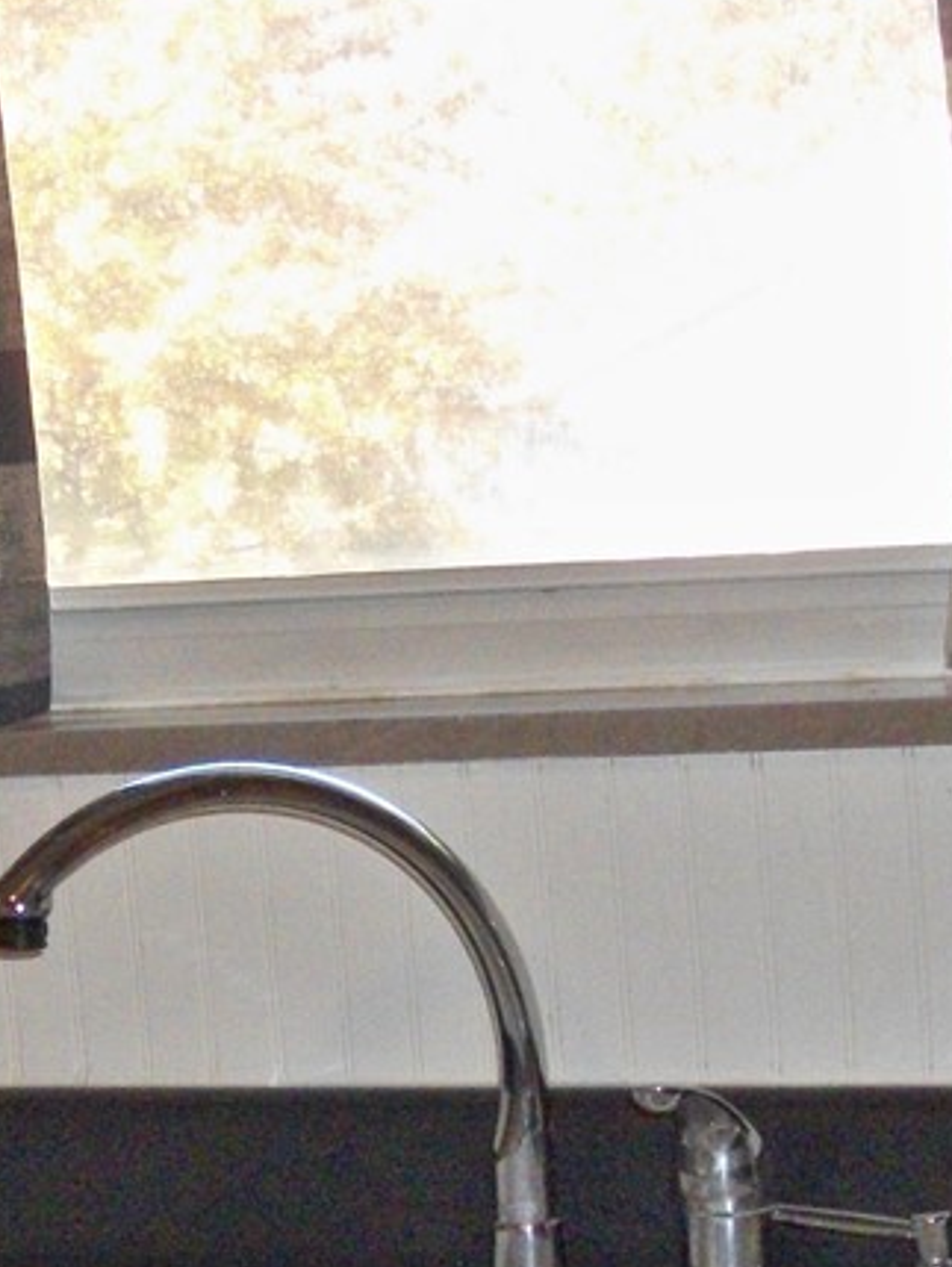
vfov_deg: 16.4
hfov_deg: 12.4
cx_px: 262
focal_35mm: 119
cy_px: 1040
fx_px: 4359
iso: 400
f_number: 3.6
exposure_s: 1/160
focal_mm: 8.8
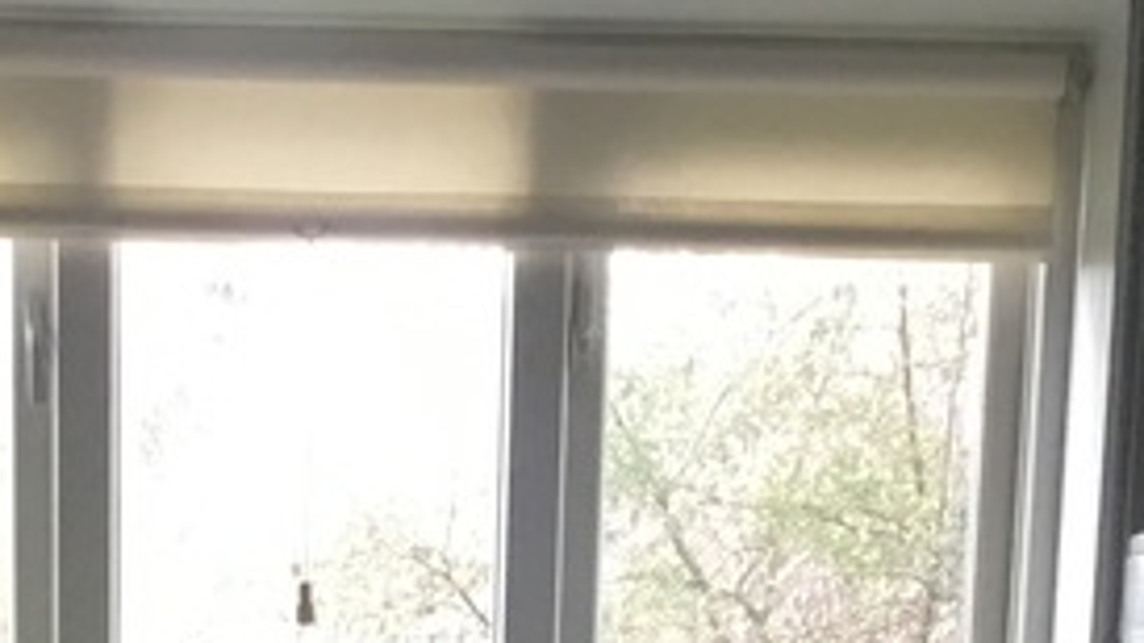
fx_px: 3821
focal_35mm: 126
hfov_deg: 17.0
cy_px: 1599
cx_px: 380
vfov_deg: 8.7
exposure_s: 1/33
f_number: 2.4
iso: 64
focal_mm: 3.3
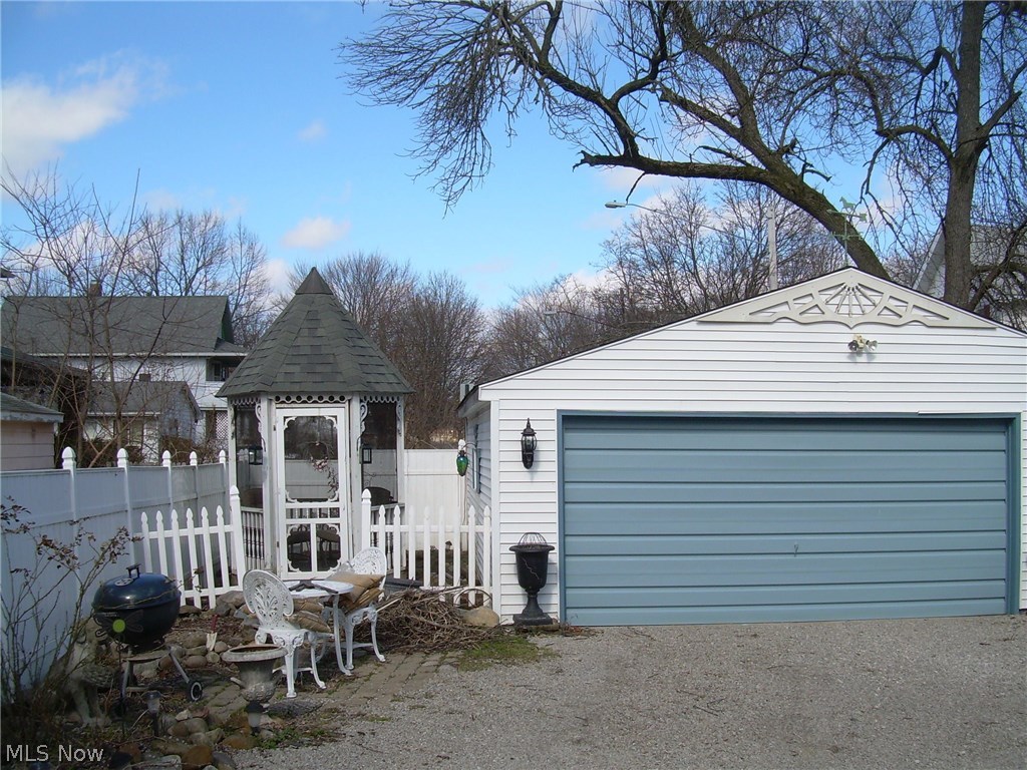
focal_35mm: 38
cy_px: 385
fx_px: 1127
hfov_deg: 49.0
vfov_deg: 37.7
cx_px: 514
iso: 50
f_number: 4.6
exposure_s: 1/354
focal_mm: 6.3
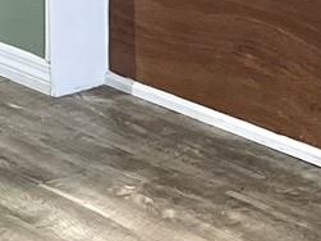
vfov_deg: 8.0
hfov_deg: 11.8
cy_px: -408
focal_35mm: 166
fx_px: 1539
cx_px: 41
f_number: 1.5
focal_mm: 5.7
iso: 160
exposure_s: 1/60
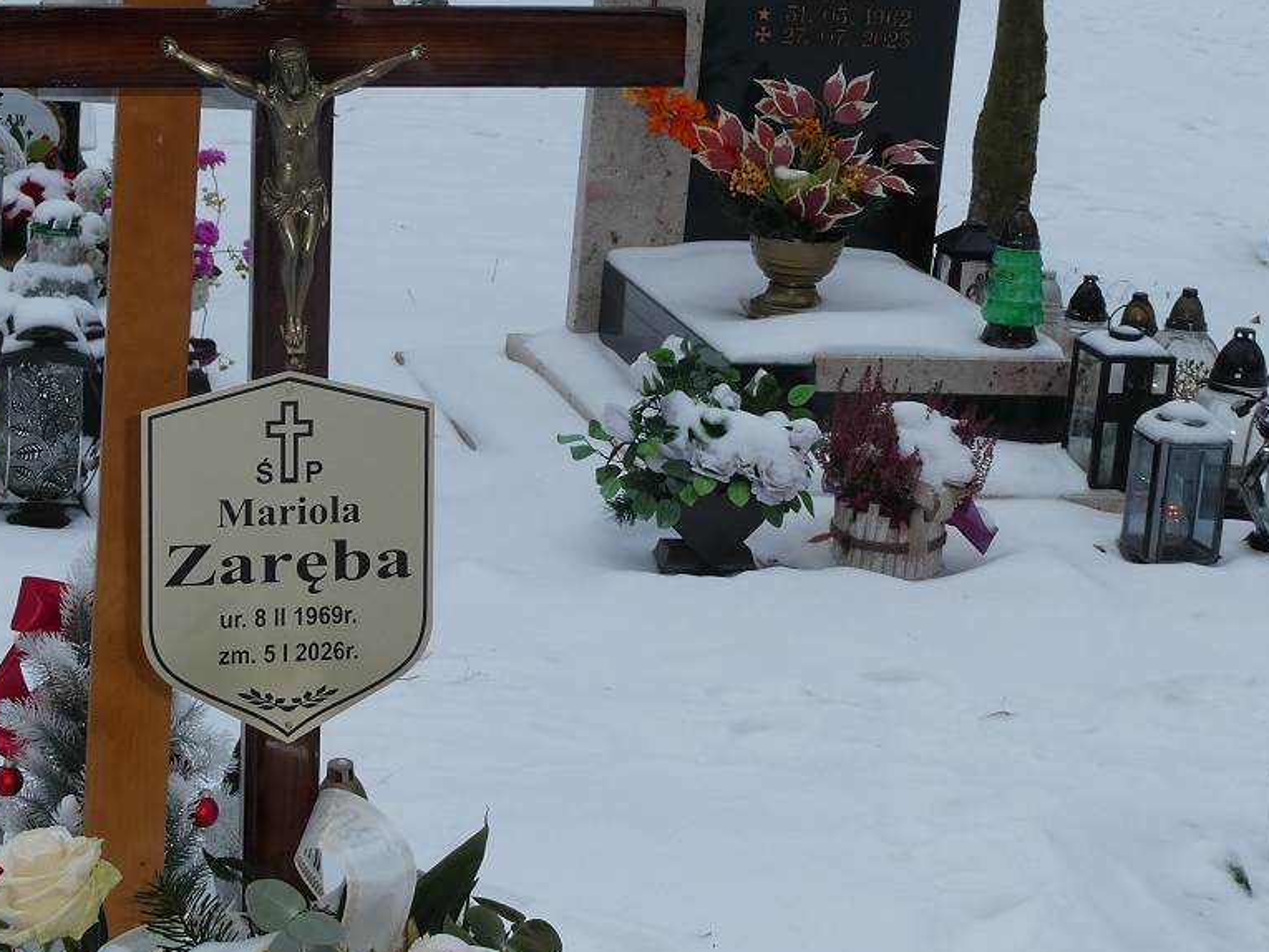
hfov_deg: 21.1
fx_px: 3373
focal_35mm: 92
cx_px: 297
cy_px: 325
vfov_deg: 16.0
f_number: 3.9
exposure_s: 1/60
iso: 100
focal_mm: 7.8
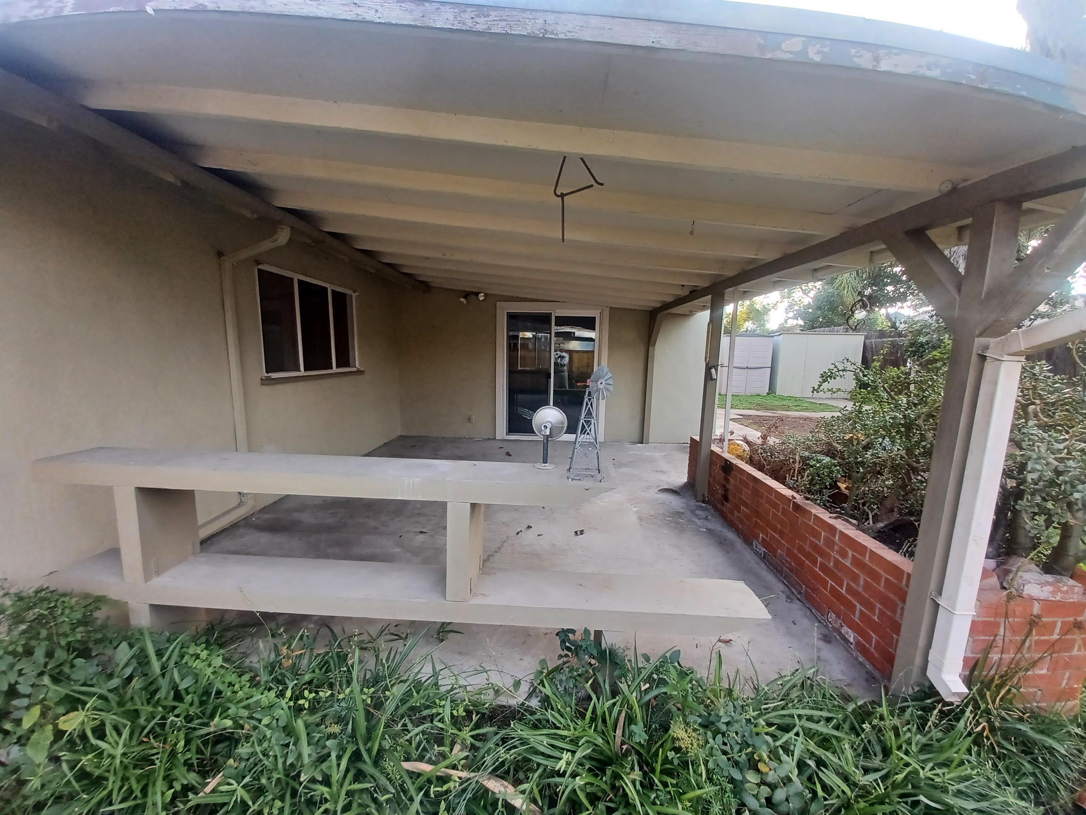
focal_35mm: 13
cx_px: 543
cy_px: 408
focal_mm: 1.42
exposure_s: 1/100
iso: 50
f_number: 2.2
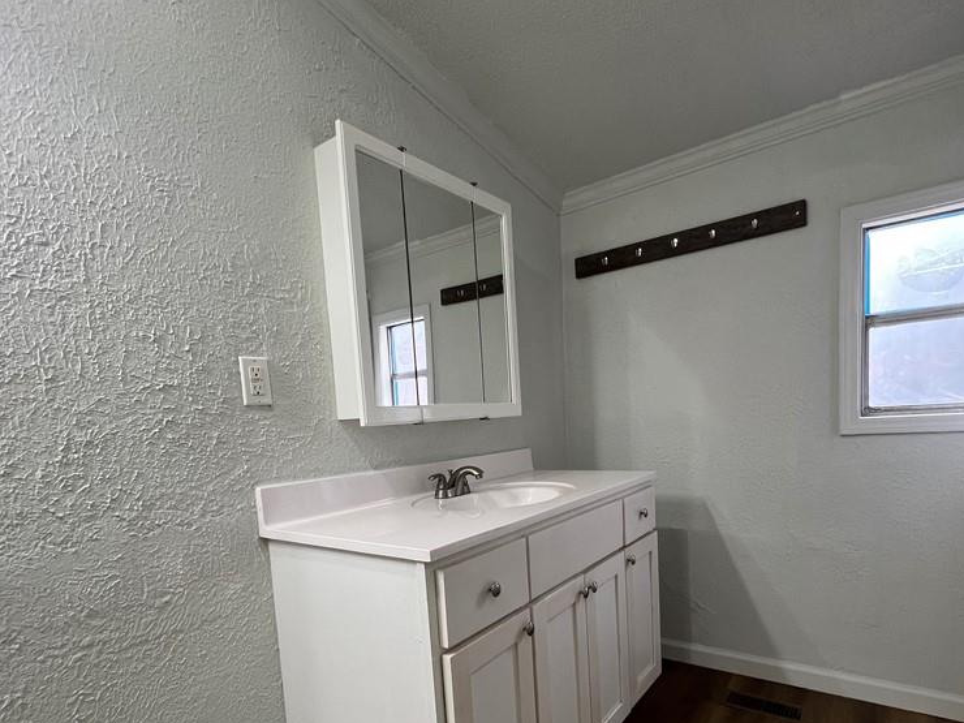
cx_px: 490
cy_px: 468
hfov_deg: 87.7
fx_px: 501
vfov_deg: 70.0
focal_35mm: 18
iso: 200
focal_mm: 1.57
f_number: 1.8
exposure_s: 1/120
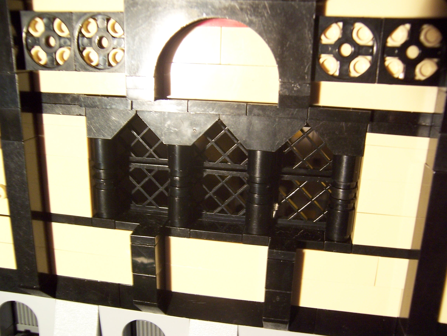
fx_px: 426
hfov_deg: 55.4
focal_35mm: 33
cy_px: 168
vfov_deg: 42.9
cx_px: 224
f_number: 3.4
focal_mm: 5.5
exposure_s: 1/10
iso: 140
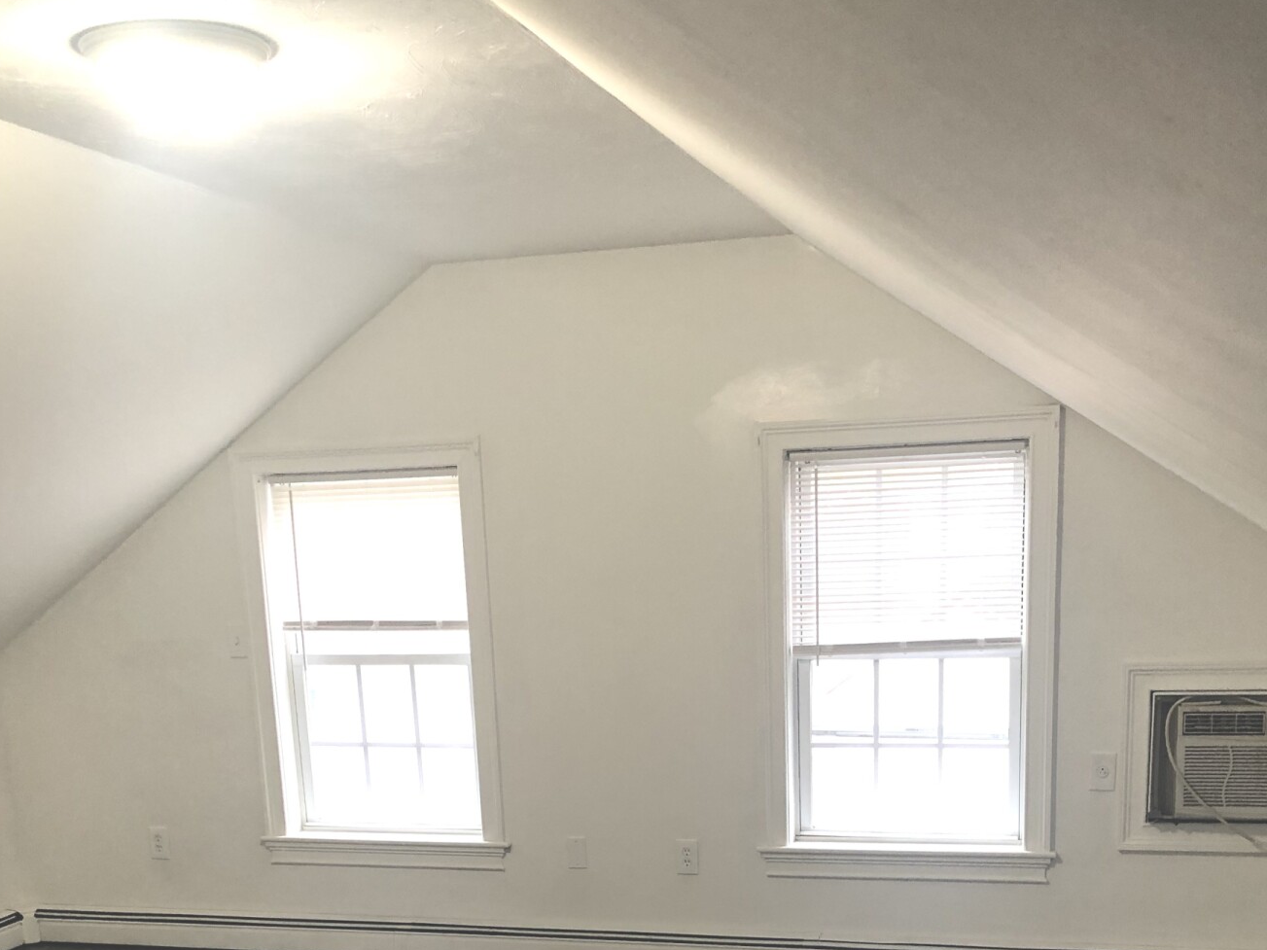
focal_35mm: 44
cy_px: 907
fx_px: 1610
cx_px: 676
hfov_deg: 42.9
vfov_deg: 30.9
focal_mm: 4
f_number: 1.8
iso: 32
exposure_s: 1/30
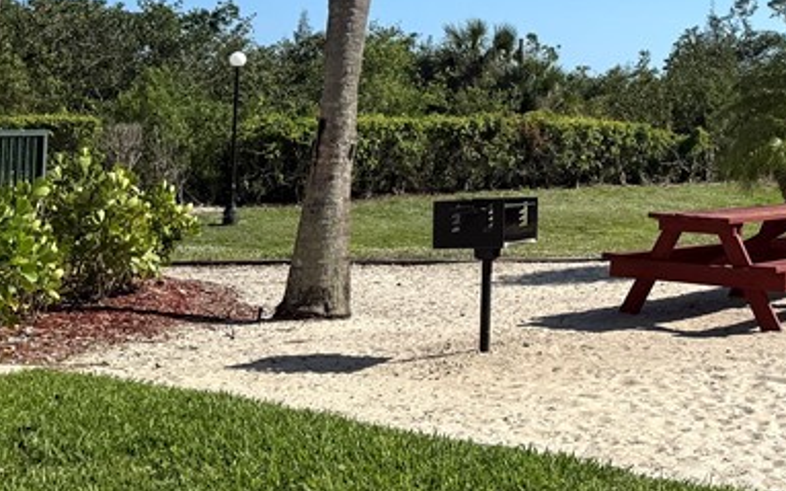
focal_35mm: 68
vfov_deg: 18.6
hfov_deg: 28.7
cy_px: -14
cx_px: 751
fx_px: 1456
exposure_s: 1/6173
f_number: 1.78
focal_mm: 6.76
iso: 80
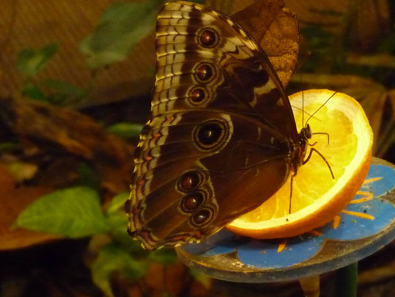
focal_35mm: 110
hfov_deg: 17.9
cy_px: 136
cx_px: 224
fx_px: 1255
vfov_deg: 13.5
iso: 800
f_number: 4.3
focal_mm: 9.3
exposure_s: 1/30
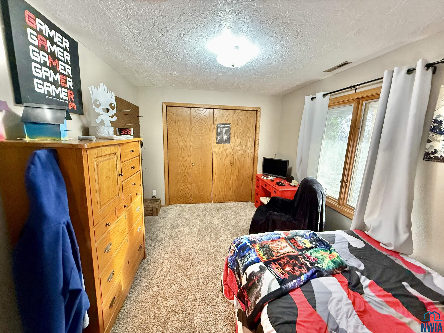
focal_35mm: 14
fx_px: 180
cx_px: 222
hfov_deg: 102.1
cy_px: 166
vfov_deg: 85.7
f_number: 2.2
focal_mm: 2.22
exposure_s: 1/60
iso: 640
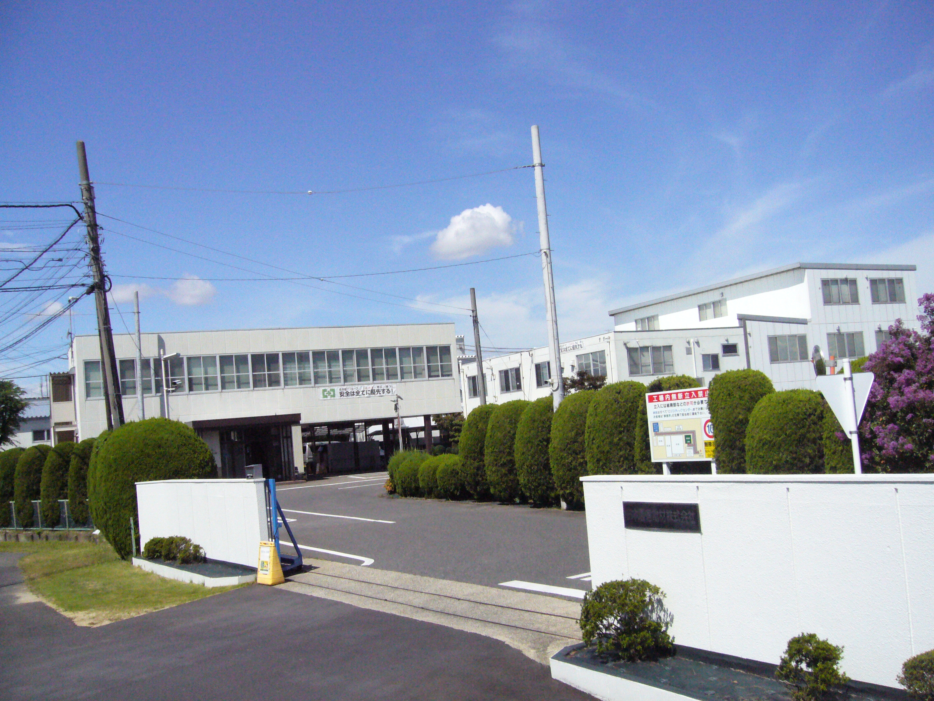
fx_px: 944
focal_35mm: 35
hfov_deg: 52.6
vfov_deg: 40.7
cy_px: 350
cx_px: 467
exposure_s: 1/2000
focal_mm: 5.8
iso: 400
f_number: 5.6
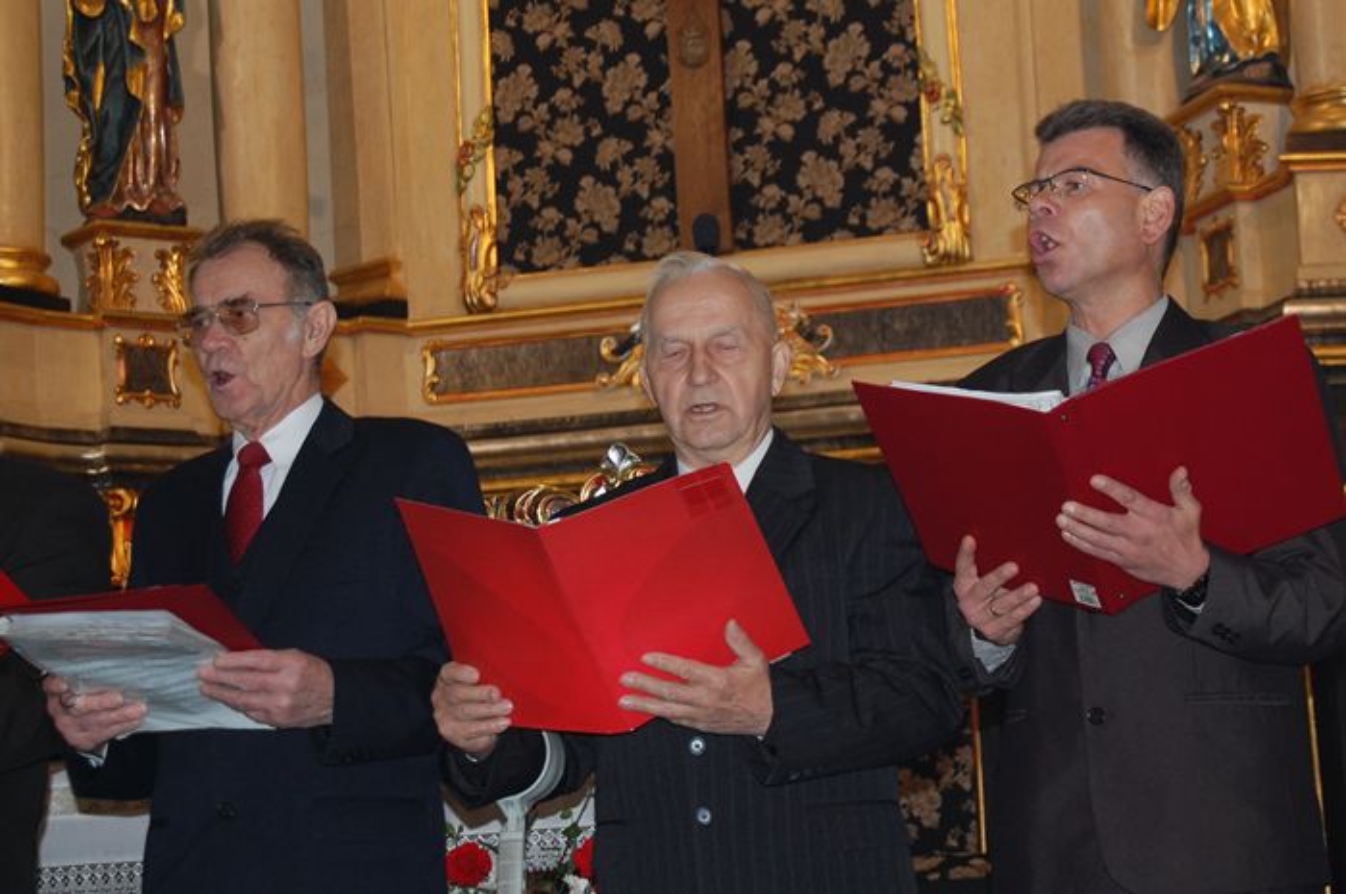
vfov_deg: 16.5
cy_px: 447
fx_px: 3081
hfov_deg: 24.6
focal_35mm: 82
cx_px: 673
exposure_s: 1/60
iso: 560
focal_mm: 55
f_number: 5.6
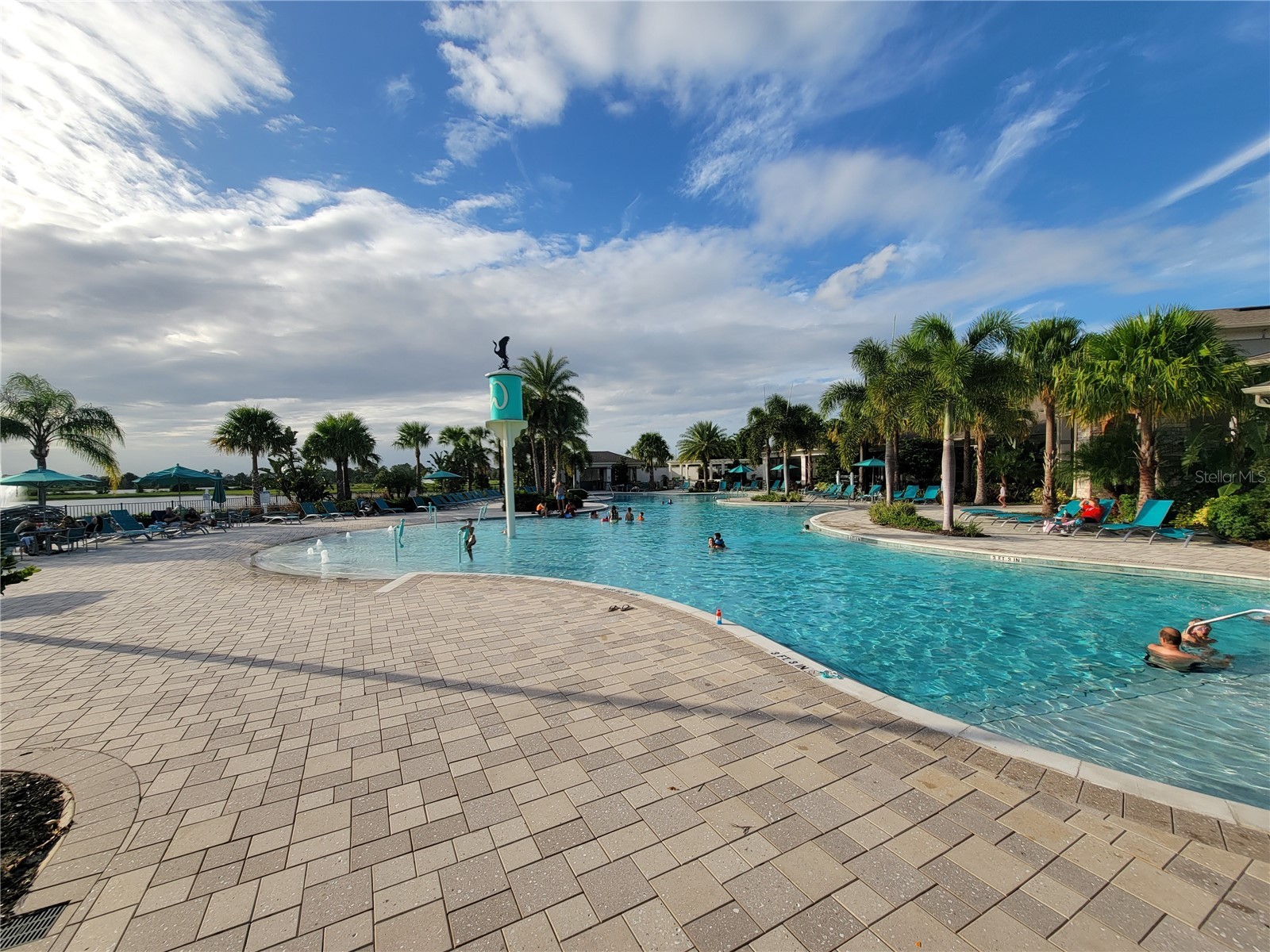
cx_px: 635
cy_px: 476
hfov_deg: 106.2
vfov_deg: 89.9
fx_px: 477
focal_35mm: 13
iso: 50
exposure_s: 1/1804
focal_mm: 2.2
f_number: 2.2
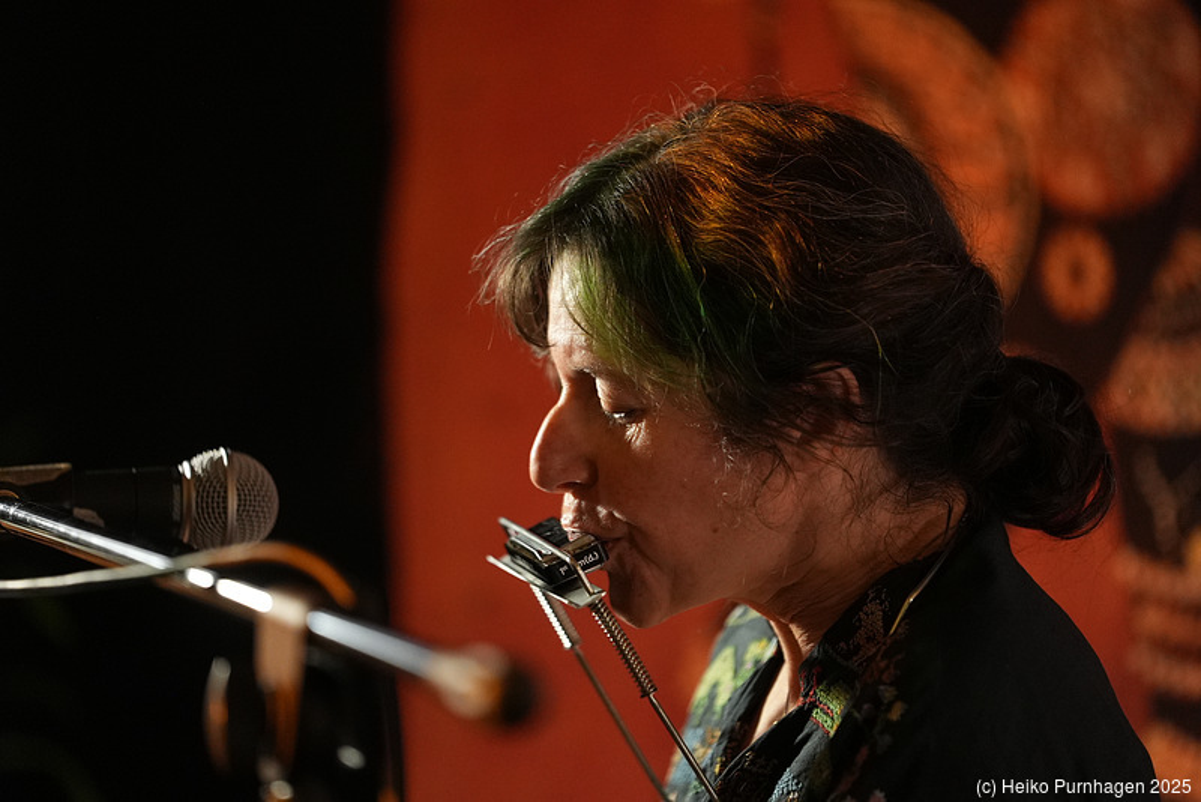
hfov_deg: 10.3
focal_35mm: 200
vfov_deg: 6.9
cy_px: 401
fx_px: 6674
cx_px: 600
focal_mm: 200
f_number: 2.8
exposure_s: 1/100
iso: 6400
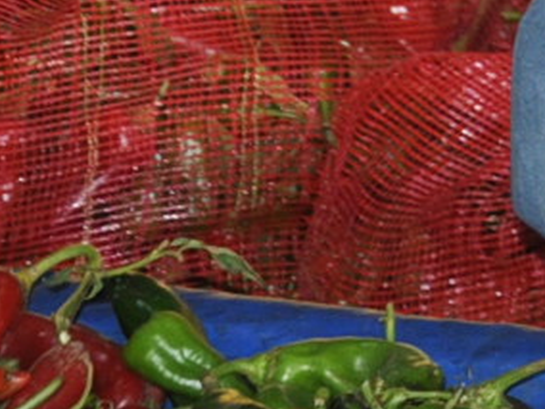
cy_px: -926
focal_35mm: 283
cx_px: 1493
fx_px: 4456
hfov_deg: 6.5
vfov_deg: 4.9
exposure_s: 1/200
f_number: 4
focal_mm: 26
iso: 320
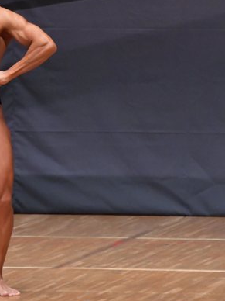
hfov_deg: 2.6
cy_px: 109
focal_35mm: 576
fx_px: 4992
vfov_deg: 3.4
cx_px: -31
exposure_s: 1/400
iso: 6400
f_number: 5.6
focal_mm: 200
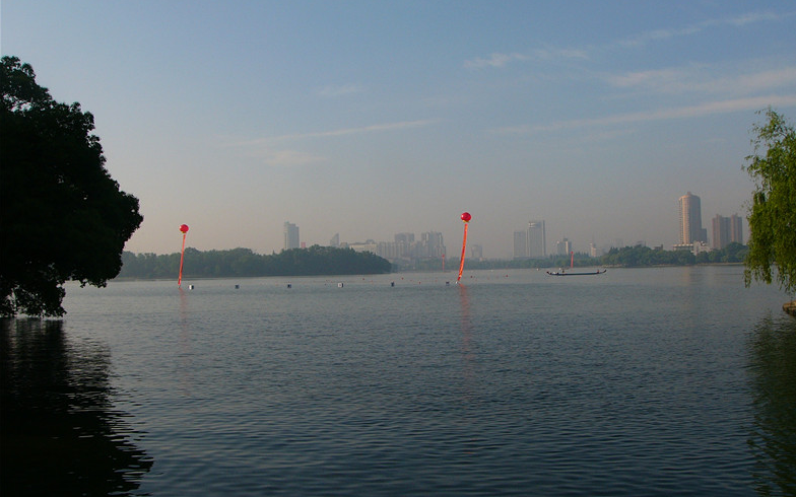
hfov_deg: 49.3
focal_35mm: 40
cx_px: 405
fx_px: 868
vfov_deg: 32.0
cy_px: 235
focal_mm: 6.2
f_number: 5.2
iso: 50
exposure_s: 1/500
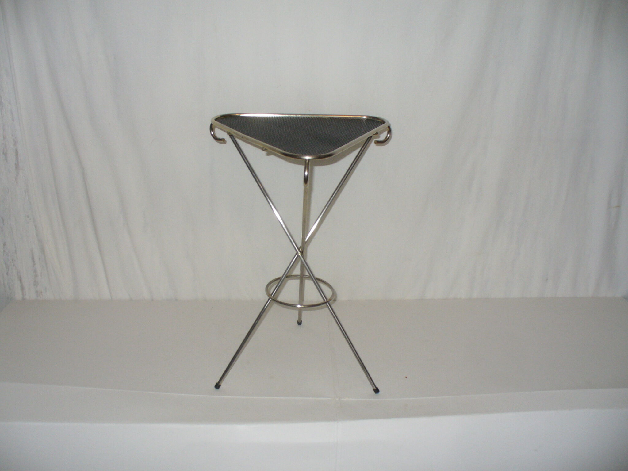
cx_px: 314
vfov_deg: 38.7
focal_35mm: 37
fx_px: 671
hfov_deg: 50.1
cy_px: 236
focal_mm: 6.1
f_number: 2.8
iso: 125
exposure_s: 1/30
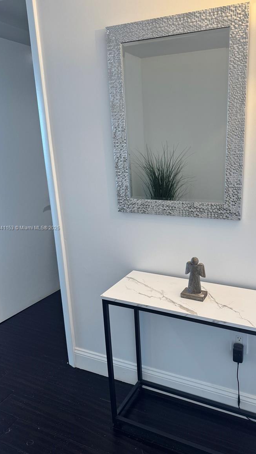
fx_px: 326
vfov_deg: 69.9
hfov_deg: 42.5
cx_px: 164
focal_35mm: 27
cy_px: 228
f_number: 1.78
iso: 160
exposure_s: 1/120
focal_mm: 6.76
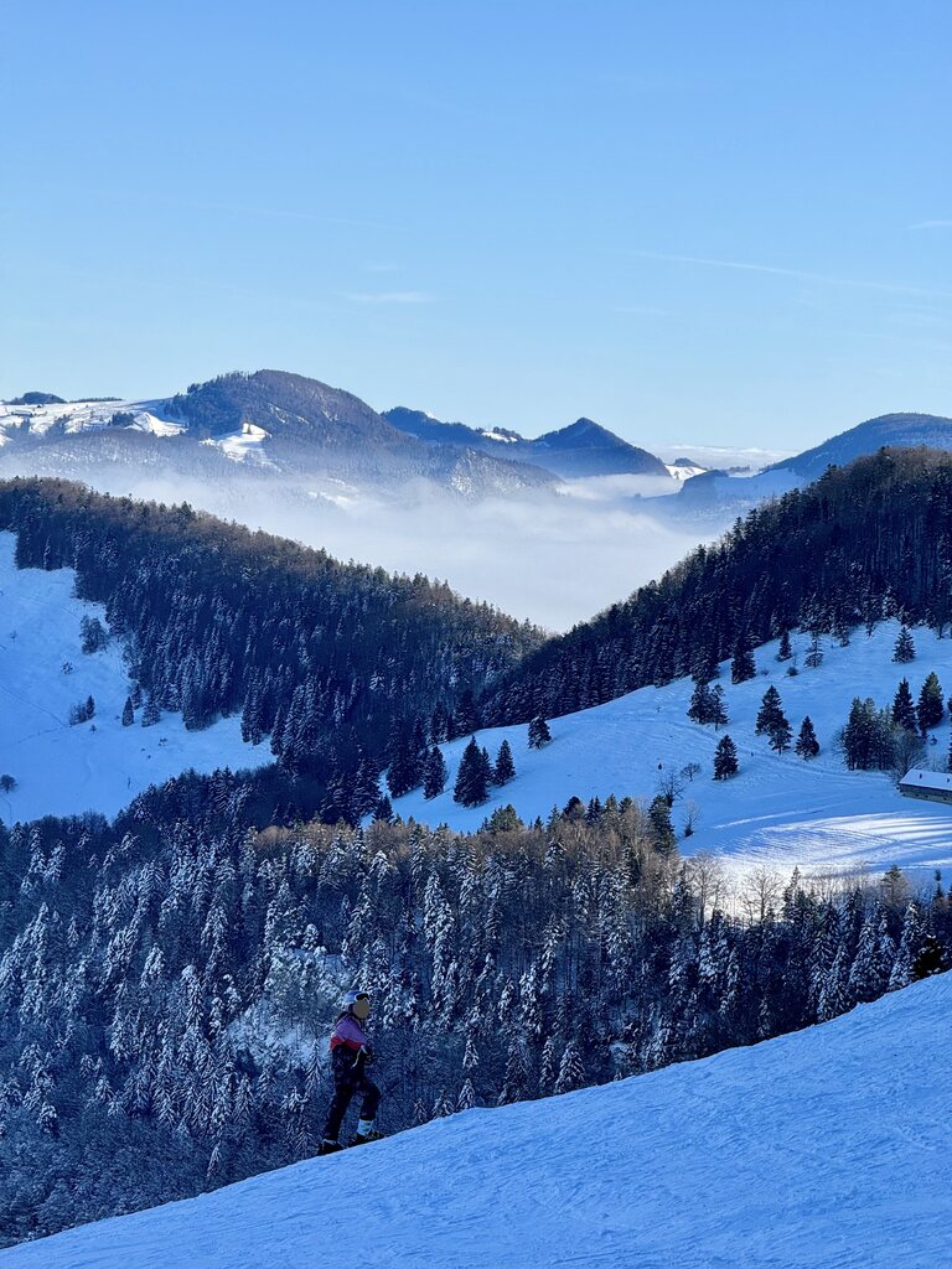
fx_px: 4400
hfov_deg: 12.3
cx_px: 476
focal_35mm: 120
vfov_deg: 16.4
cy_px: 634
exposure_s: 1/2212
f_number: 2.8
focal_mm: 15.66
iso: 50
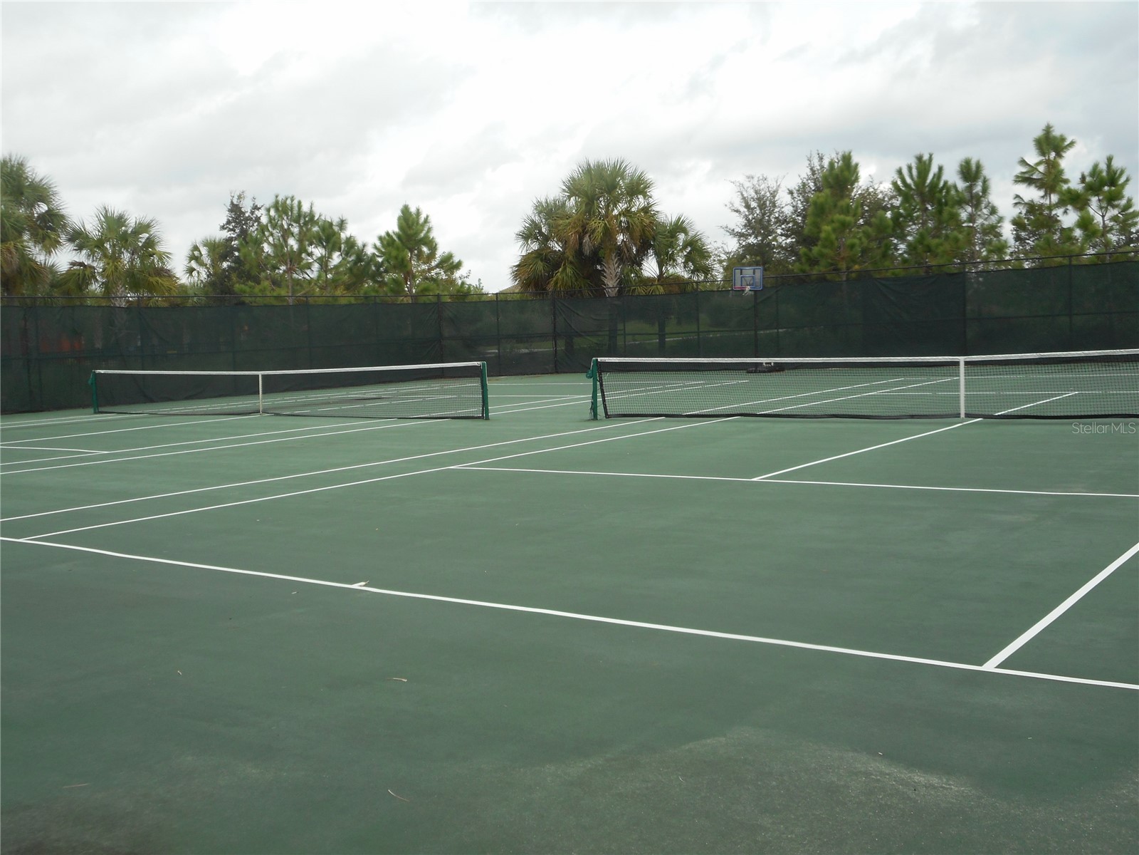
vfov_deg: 36.8
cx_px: 570
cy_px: 428
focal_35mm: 39
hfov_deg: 47.9
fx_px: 1283
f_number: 4.5
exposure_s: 1/320
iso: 80
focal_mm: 6.9
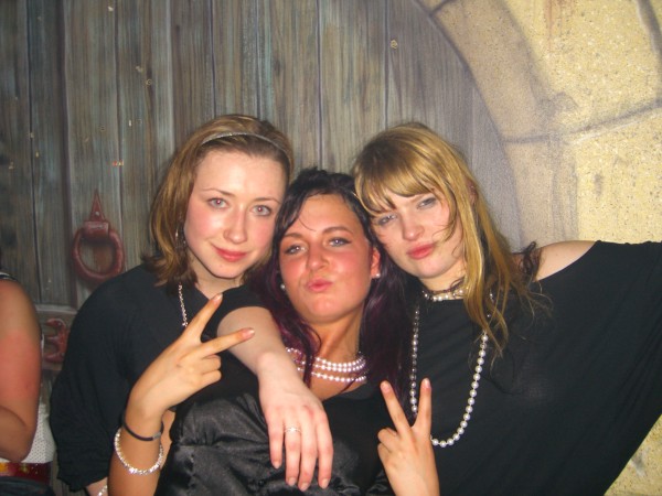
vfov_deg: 37.7
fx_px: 727
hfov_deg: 49.0
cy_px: 248
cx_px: 331
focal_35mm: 38
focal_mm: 7.9
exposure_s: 1/60
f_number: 2.8
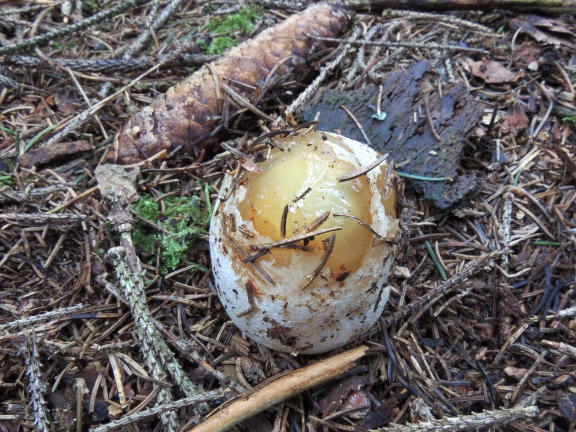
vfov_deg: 39.7
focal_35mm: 36
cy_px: 221
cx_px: 291
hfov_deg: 51.4
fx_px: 599
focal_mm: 6.2
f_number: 8.1
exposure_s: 1
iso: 100
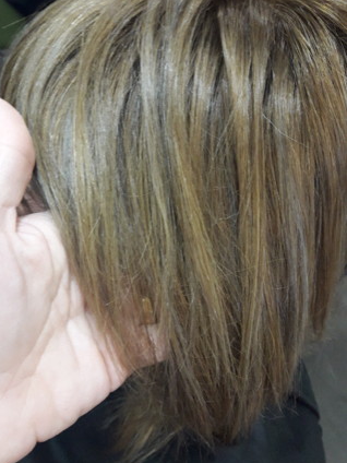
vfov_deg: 55.3
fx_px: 441
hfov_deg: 42.8
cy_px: 209
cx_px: 143
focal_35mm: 33
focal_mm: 3.7
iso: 125
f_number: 1.9
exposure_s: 1/33
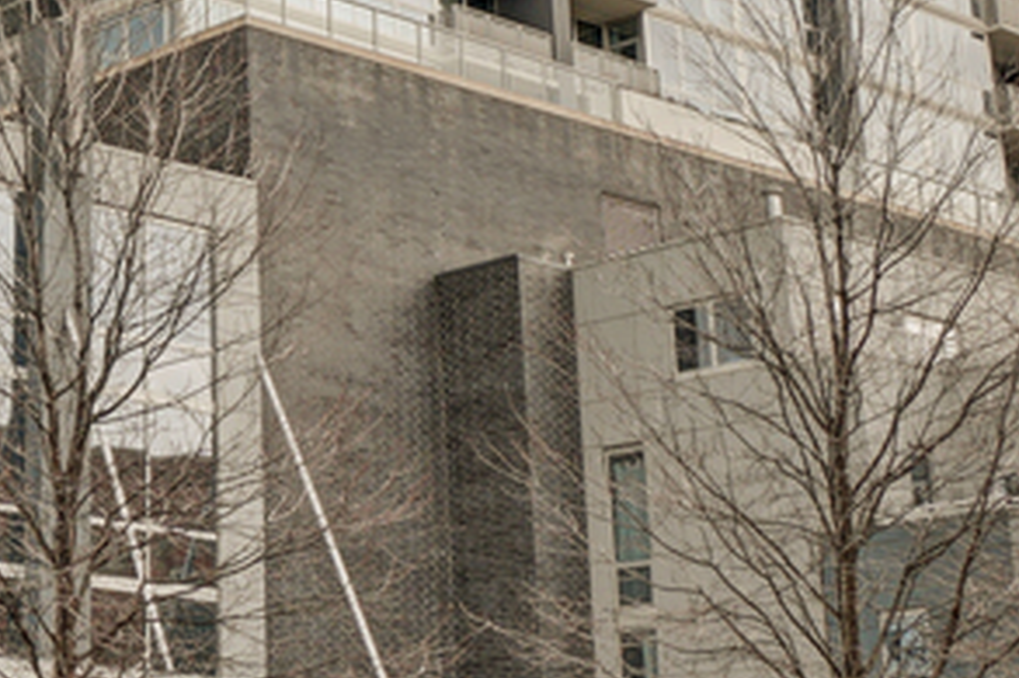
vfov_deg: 16.0
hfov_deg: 23.4
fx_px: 2348
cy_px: -31
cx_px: -7
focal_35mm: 83
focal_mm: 10
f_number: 10
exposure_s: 1/50
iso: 100
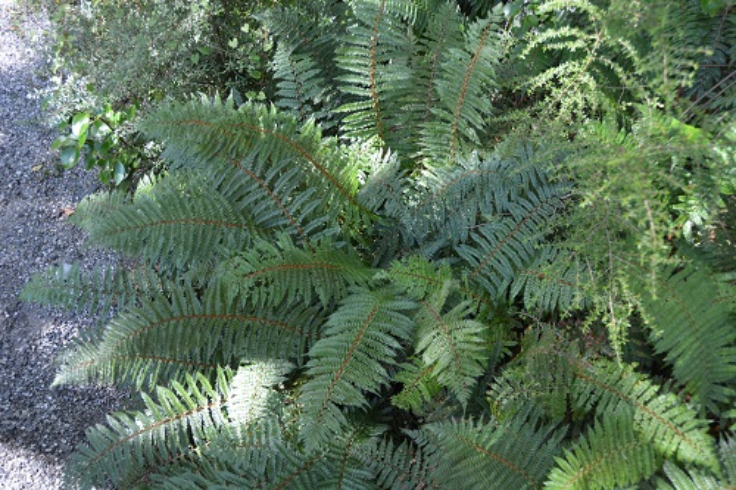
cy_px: 245
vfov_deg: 39.9
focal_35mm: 33
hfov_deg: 57.2
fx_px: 674
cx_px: 368
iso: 400
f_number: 4
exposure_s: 1/60
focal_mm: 22
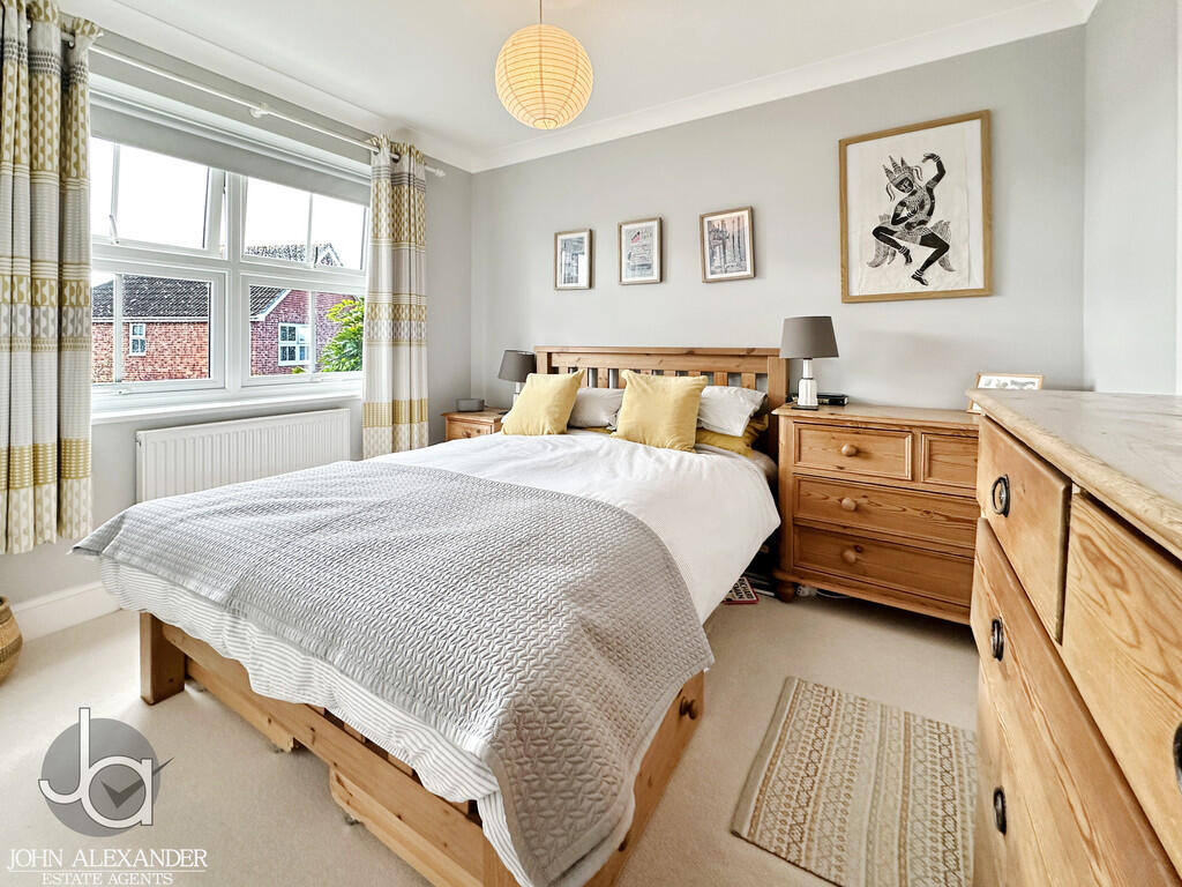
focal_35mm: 14
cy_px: 444
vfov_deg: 85.7
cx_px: 591
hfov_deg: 102.1
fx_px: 478
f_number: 2.2
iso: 250
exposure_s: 1/100
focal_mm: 2.22
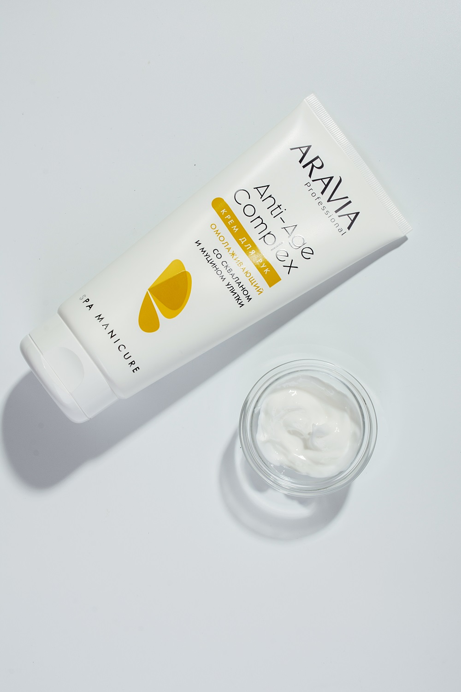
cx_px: 230
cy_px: 346
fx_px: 1095
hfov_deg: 23.8
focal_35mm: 57
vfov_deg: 35.1
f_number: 13
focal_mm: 38
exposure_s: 1/125
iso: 100
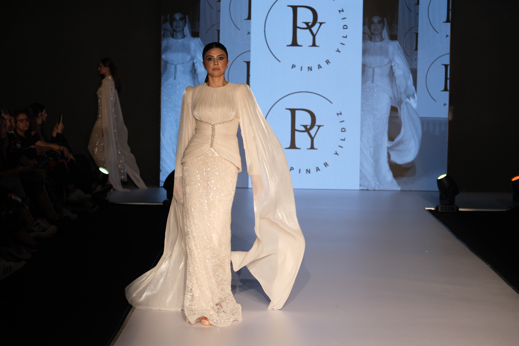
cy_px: 173
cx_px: 260
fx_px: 1615
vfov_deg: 12.2
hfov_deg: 18.3
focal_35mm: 112
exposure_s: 1/400
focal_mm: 74.4
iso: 1000
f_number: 2.8
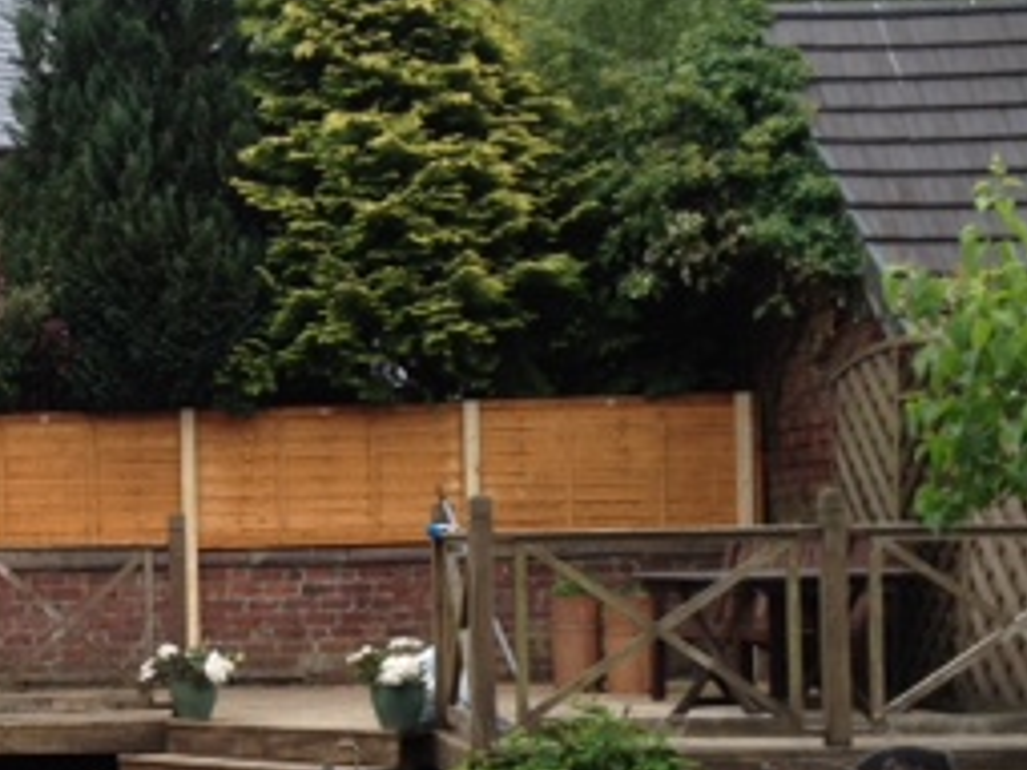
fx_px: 2610
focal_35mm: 88
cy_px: 500
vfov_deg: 16.7
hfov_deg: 21.5
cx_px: 20
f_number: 2.4
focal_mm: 4.28
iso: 64
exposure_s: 1/127
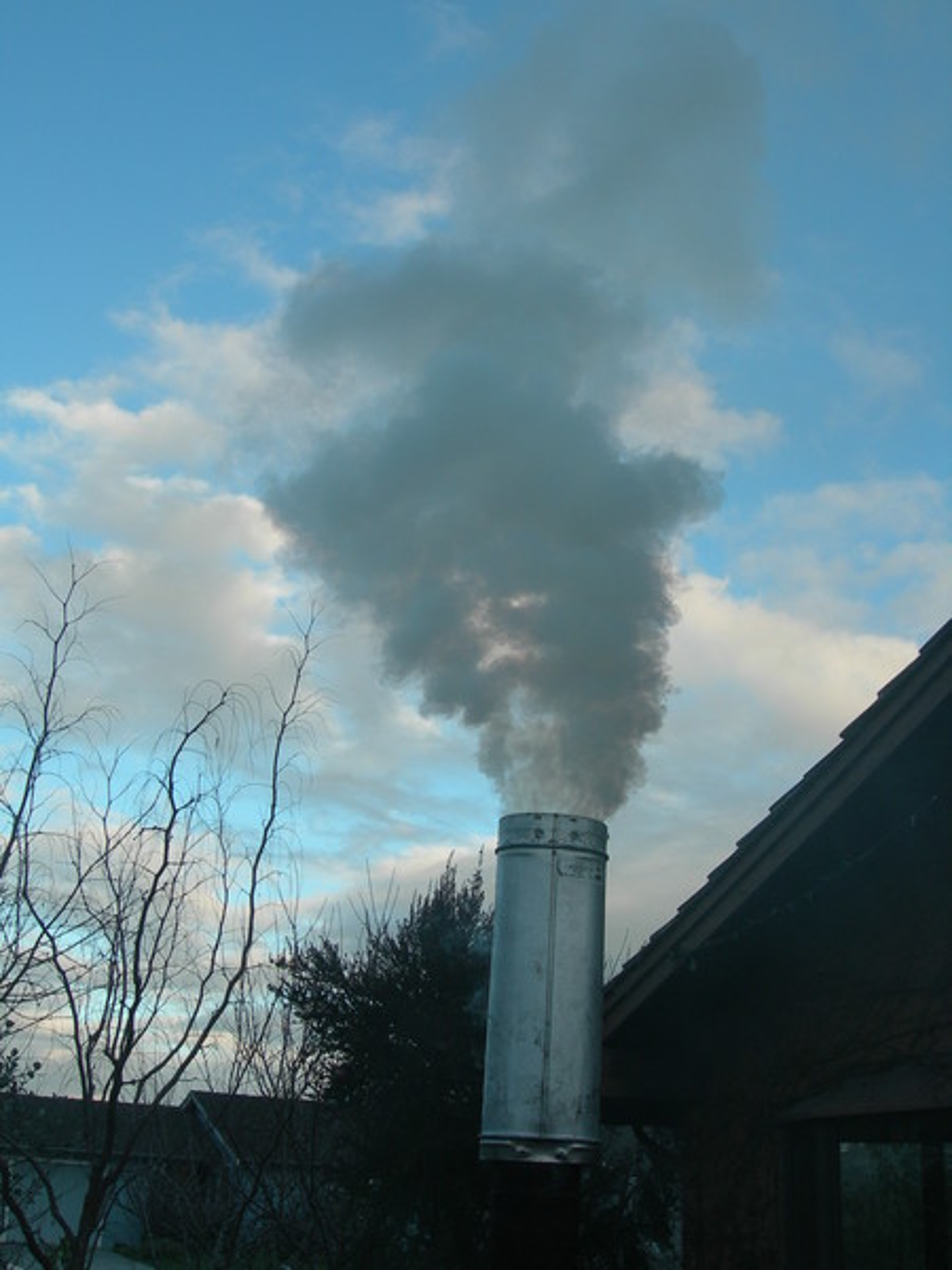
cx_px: 476
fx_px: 1393
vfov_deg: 49.0
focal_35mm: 38
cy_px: 635
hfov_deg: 37.7
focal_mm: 7.8
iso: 50
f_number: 4.8
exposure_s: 1/208
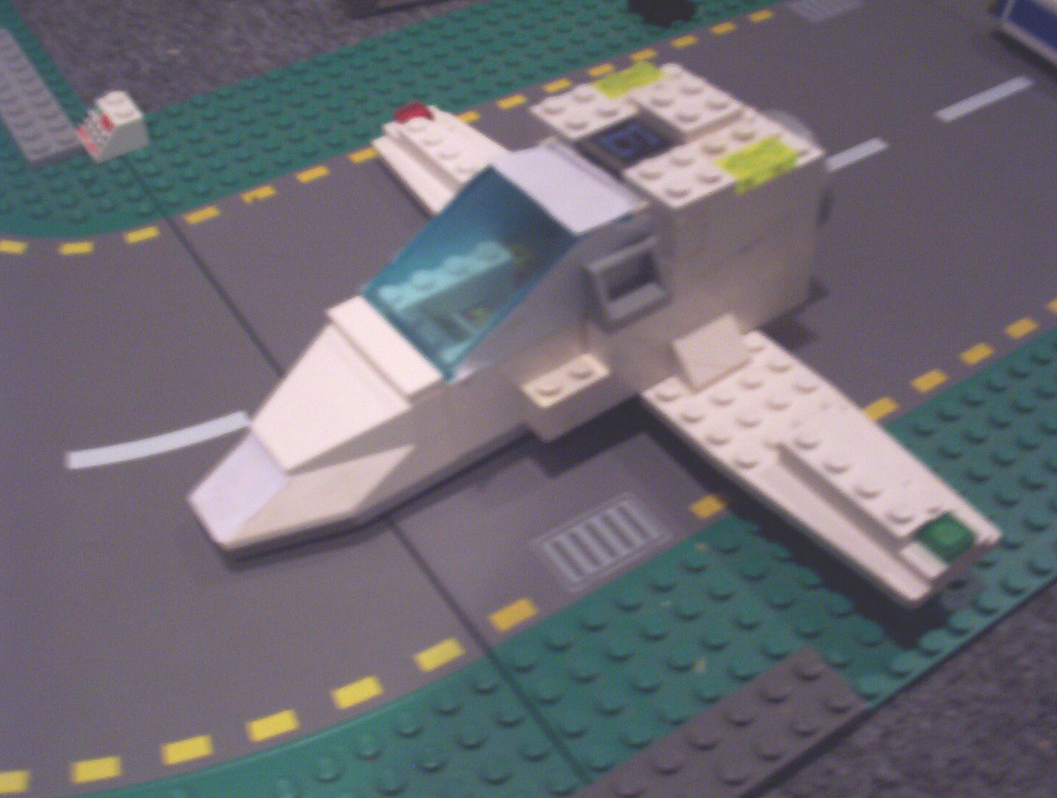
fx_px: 1194
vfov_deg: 37.0
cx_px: 528
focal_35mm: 39
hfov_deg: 47.8
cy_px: 399
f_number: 4.5
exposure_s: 1/8
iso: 200
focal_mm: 6
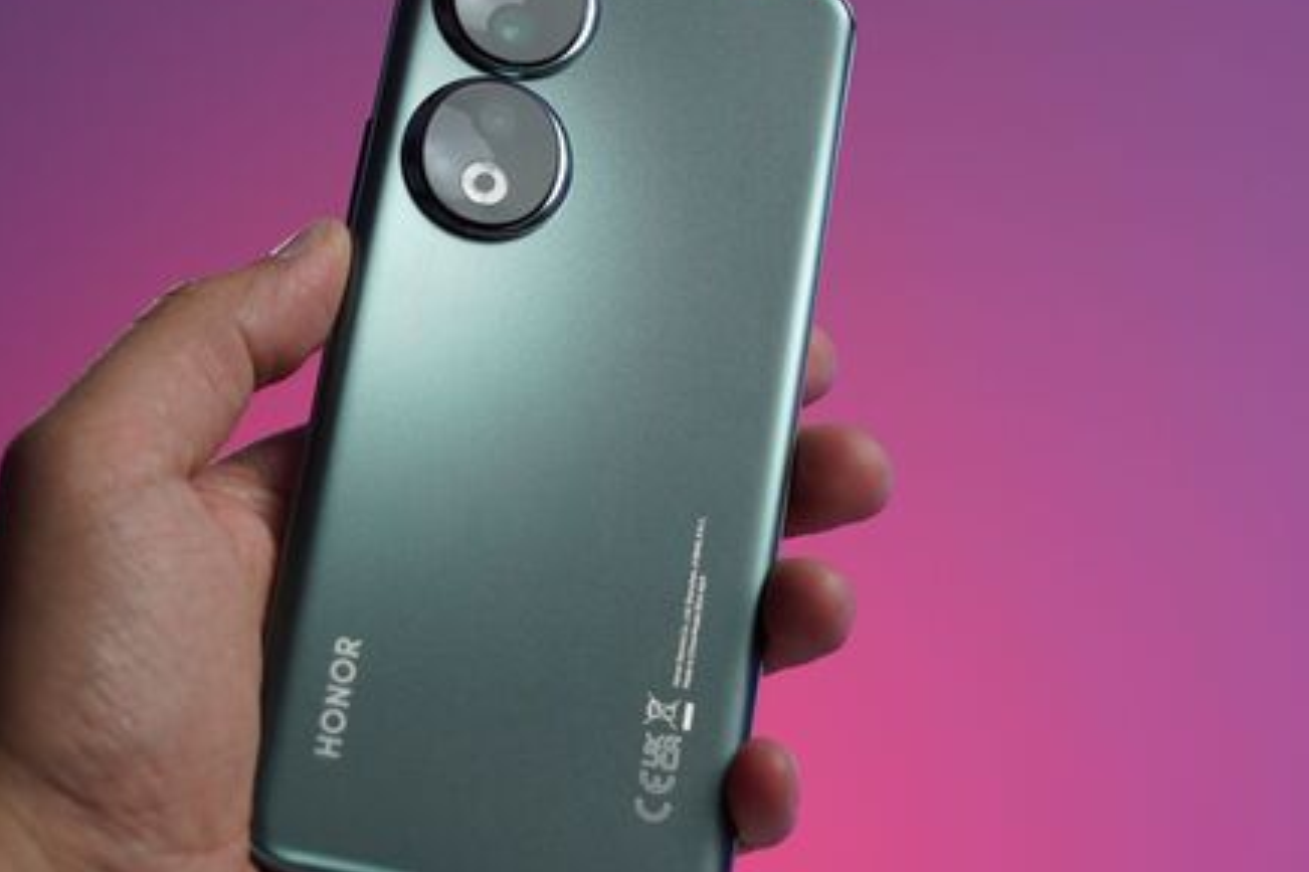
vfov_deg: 16.6
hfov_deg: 24.7
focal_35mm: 82
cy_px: 430
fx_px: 2980
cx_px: 769
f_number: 5
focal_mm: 58
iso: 640
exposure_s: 1/160
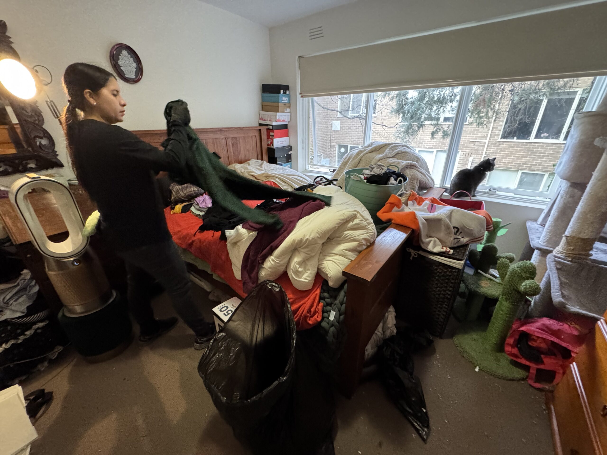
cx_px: 304
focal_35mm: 14
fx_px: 245
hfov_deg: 102.1
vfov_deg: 85.7
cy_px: 228
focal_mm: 2.22
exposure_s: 1/50
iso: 800
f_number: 2.2
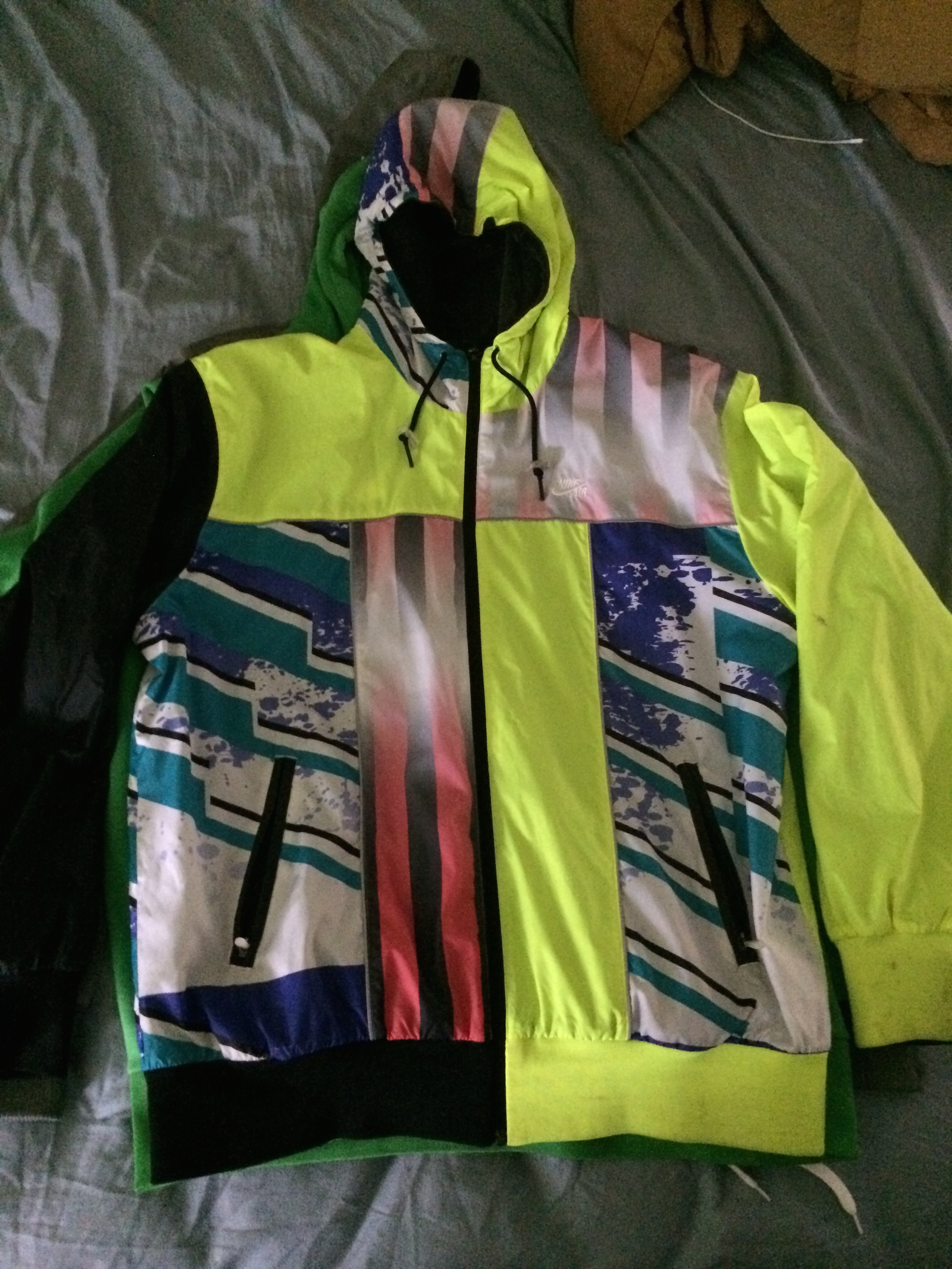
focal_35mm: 30
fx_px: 1100
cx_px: 476
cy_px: 634
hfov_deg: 46.8
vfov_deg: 60.0
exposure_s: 1/15
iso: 500
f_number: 2.2
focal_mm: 4.12
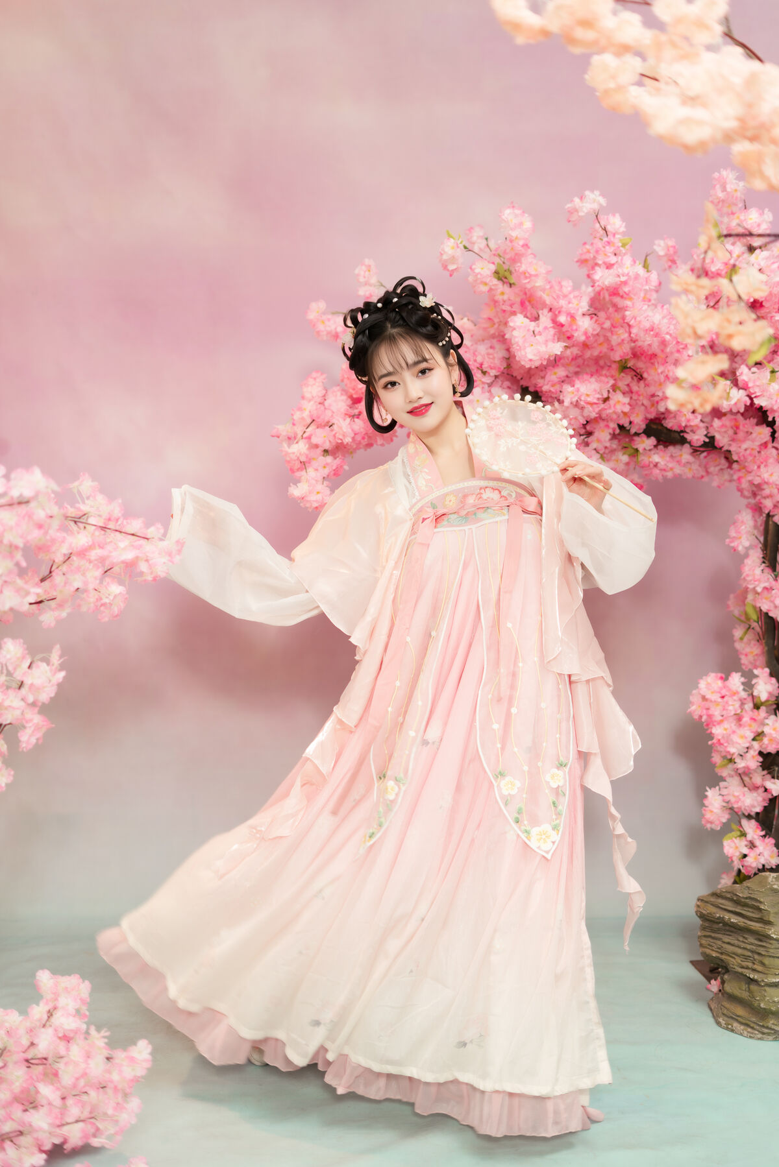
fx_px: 1622
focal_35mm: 50
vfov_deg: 39.6
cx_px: 390
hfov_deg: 27.0
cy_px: 584
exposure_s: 1/100
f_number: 2.2
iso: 100
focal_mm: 50
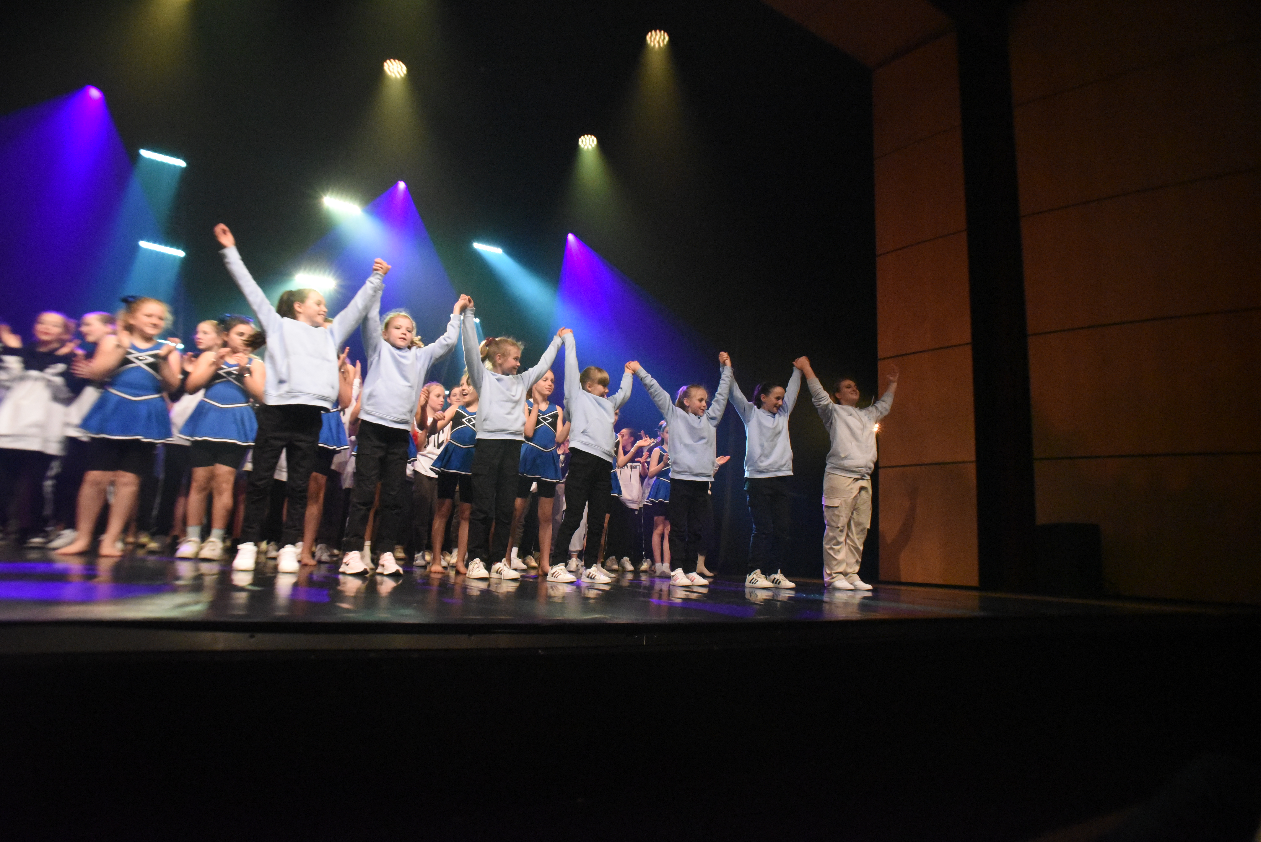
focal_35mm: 20
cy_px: 421
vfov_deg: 62.0
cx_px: 630
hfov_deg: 84.0
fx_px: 701
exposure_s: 1/320
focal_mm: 20
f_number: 13
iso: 12800
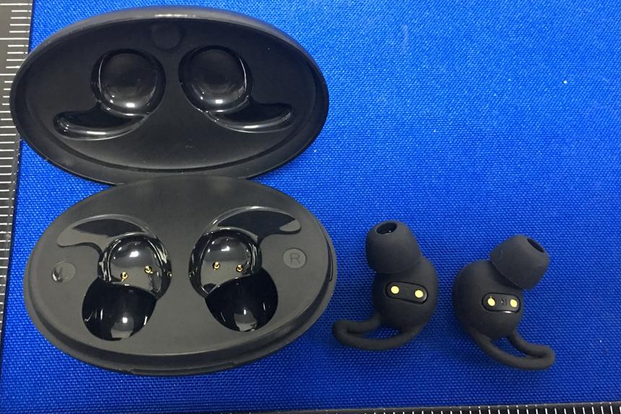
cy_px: 225
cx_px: 263
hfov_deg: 50.5
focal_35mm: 38
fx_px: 655
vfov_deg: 35.0
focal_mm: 4.15
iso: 160
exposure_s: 1/8
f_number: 2.2
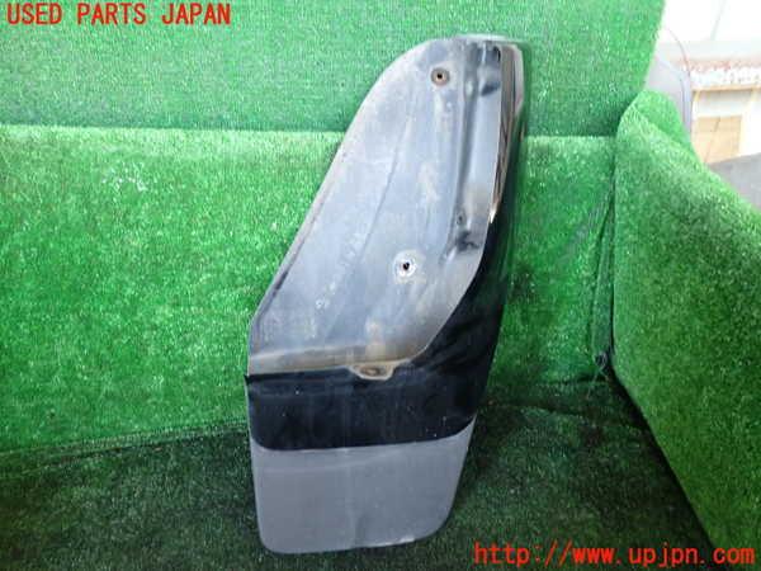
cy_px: 286
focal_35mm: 30
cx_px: 380
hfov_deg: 60.0
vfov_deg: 46.8
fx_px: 660
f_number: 2.3
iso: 400
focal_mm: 5.4
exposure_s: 1/30
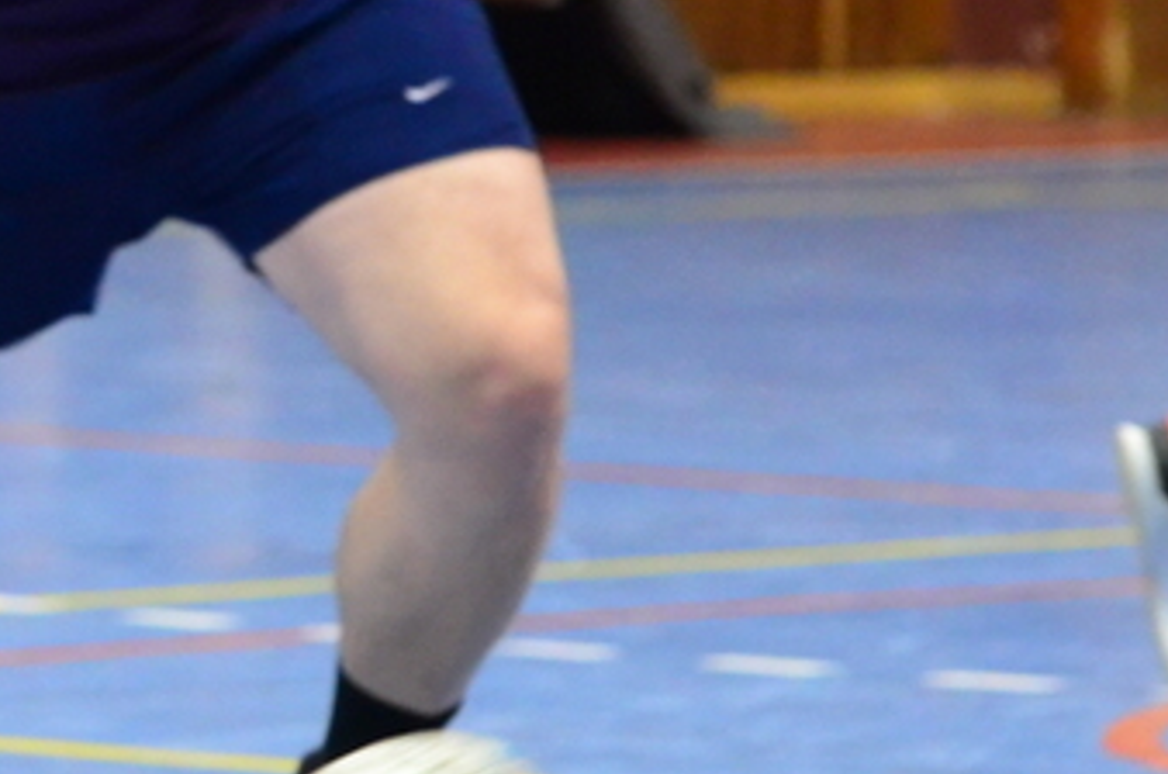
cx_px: -86
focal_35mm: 532
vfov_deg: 2.6
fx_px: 17228
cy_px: 88
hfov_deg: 3.9
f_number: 4.5
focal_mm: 100
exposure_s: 1/200
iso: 3200
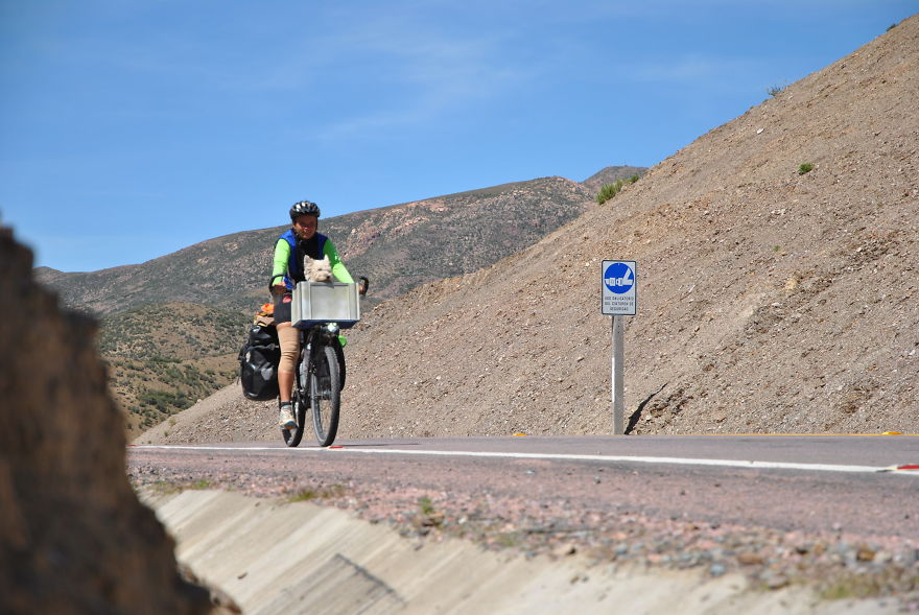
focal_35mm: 102
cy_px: 308
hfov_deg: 20.0
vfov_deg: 13.5
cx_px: 460
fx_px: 2607
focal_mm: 68
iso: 100
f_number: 5.6
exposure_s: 1/500
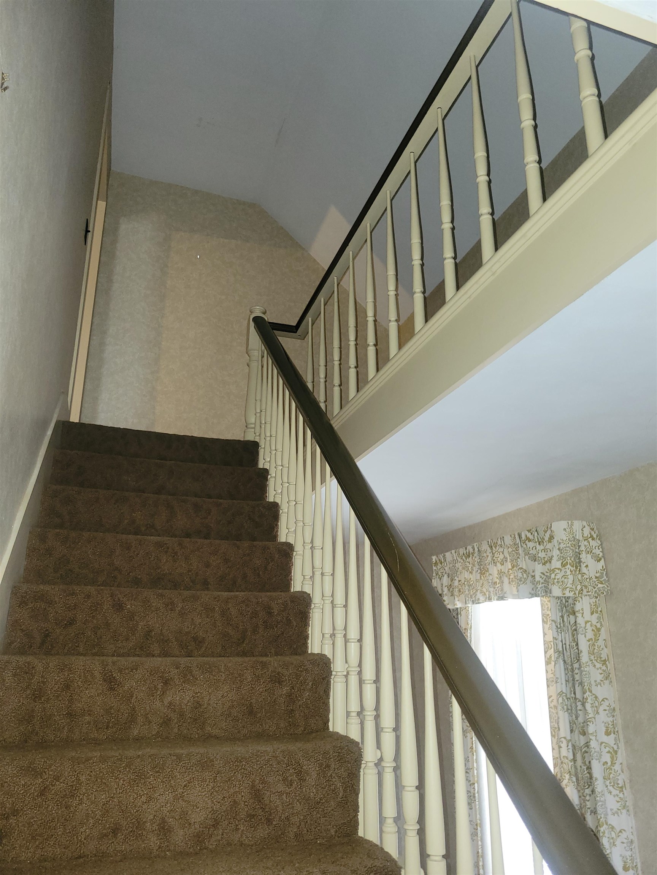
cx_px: 328
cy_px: 438
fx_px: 658
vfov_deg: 67.3
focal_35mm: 26
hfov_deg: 53.1
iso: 125
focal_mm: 5.4
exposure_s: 1/9.99
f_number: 1.8
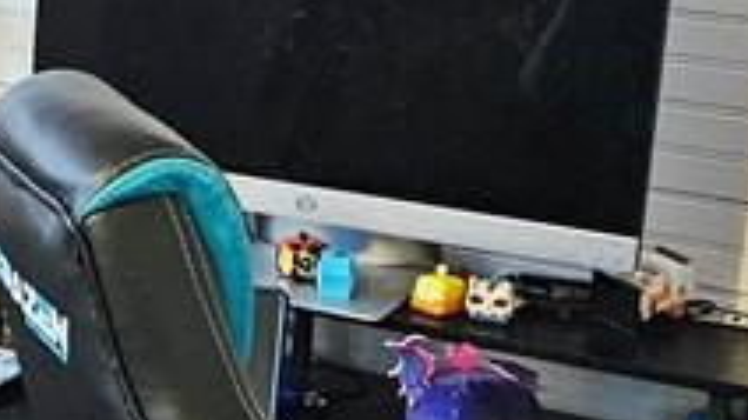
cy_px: 159
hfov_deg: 16.1
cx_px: -413
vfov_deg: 10.0
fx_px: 2399
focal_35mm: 121
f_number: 1.8
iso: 200
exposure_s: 1/120
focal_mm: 5.4
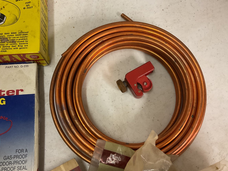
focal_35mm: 33
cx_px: 116
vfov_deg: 42.9
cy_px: 87
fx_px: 217
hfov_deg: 55.4
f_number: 1.8
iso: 200
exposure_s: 1/40
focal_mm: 3
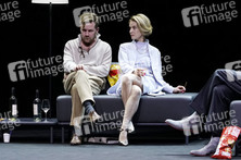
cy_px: 41
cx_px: 116
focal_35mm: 173
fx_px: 1156
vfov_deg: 7.9
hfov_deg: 11.9
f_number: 6.3
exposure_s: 1/50
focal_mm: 85
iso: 1600
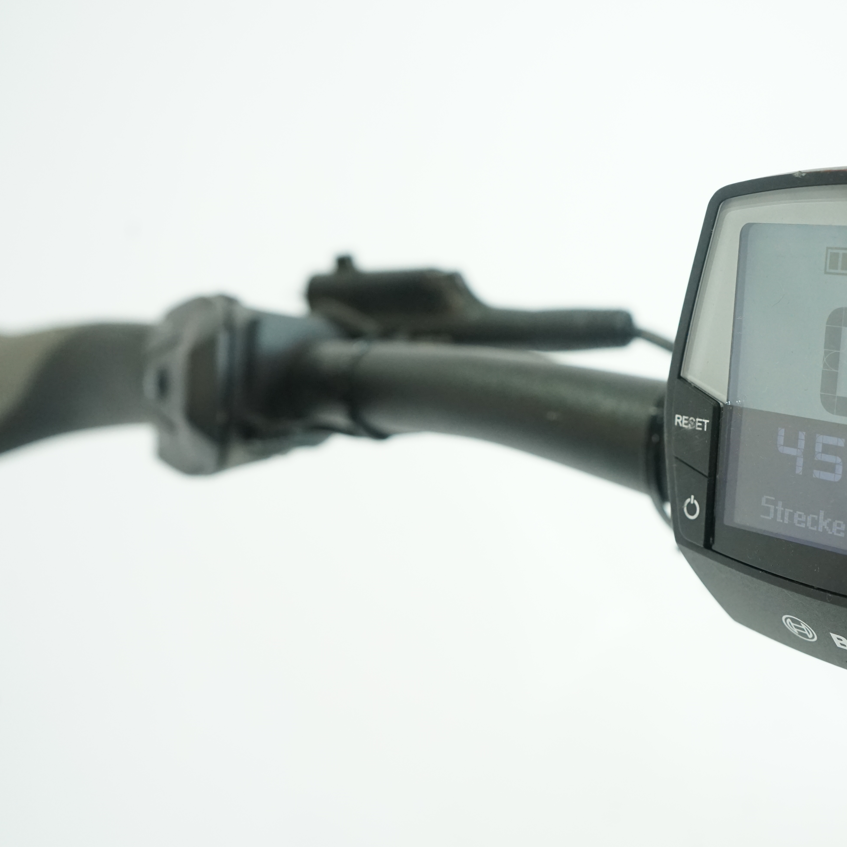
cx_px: 583
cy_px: 431
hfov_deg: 38.6
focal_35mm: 43
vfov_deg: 39.2
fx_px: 1190
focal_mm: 33
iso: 2500
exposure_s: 1/200
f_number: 5
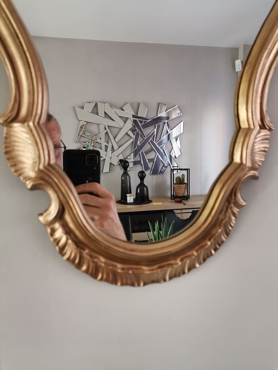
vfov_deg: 67.3
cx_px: 139
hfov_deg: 53.1
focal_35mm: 26
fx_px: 278
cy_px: 185
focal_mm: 4.75
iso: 250
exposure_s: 1/50
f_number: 1.8
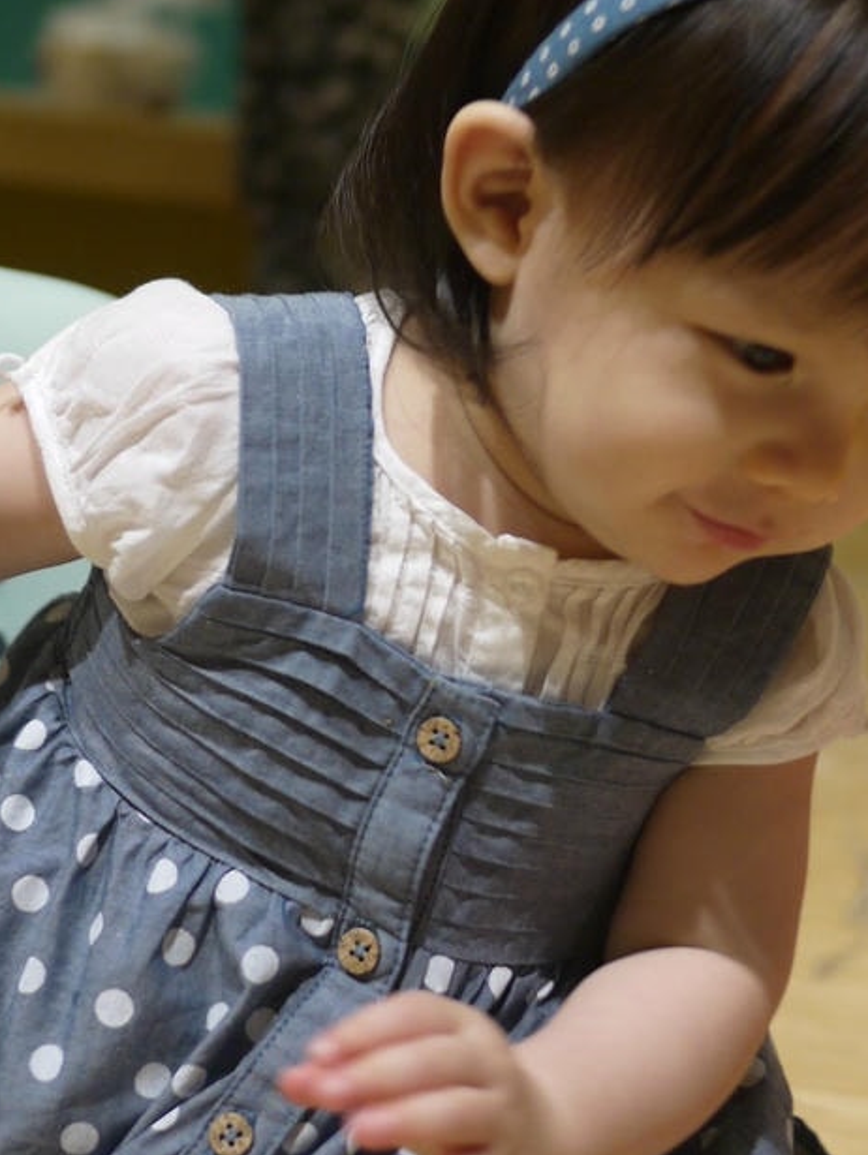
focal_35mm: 104
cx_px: 477
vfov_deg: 18.9
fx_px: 3473
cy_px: 659
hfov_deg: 14.2
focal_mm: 20
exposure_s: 1/100
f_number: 1.7
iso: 160
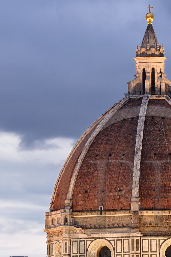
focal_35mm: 362
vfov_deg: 5.7
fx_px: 2579
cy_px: 197
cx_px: 148
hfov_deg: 3.8
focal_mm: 200
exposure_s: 1/1.67
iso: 400
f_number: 5.6
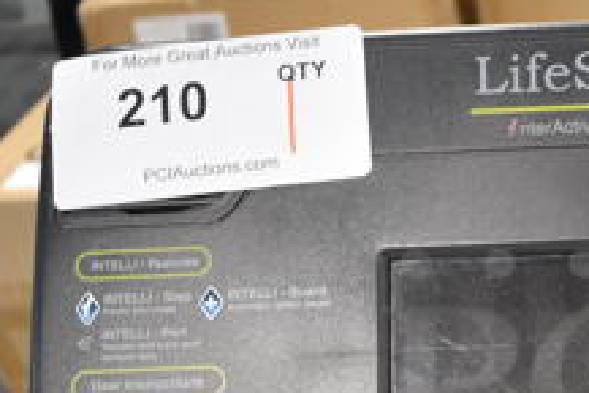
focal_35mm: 76
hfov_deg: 25.4
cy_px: 374
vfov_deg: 17.6
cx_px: 584
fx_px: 1244
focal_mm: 18
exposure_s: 1/125
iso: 2200
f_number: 3.5
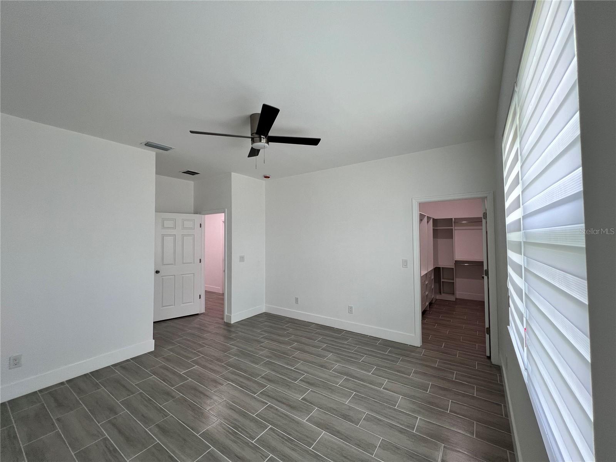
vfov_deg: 89.9
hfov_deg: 106.2
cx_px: 308
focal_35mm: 13
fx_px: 231
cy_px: 231
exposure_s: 1/120
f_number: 1.8
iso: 100
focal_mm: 1.57
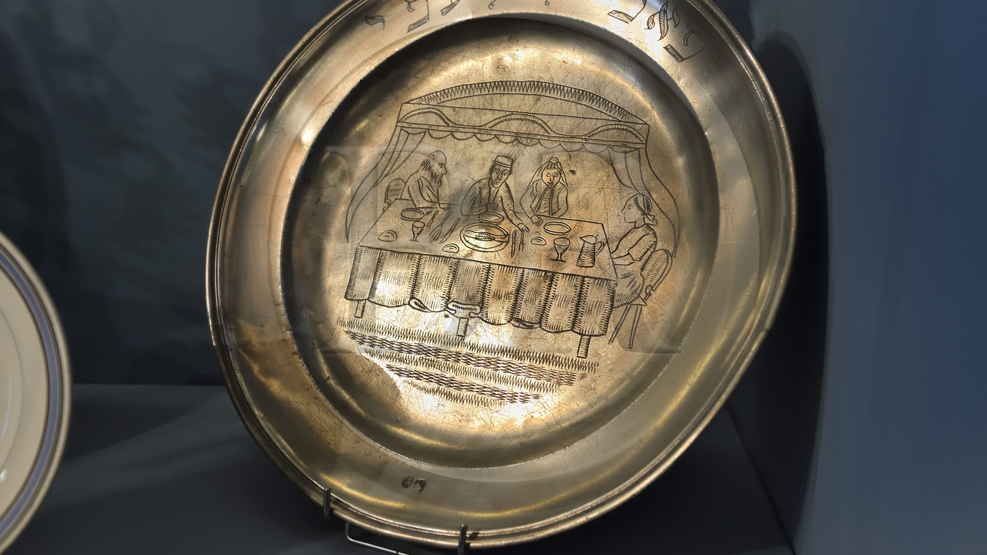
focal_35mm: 45
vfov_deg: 26.5
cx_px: 499
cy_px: 251
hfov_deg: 45.5
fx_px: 1178
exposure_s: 1/8
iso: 800
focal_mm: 42
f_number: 4
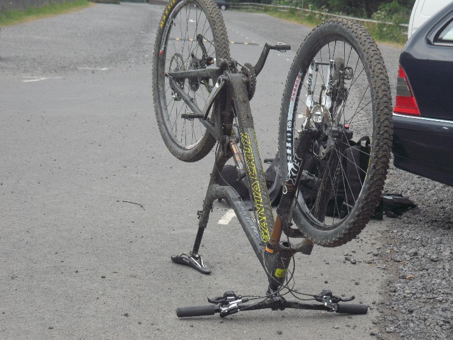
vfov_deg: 18.0
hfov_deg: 23.8
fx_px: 1073
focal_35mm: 82
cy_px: 170
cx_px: 226
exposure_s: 1/180
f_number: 4.4
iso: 80
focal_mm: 15.4
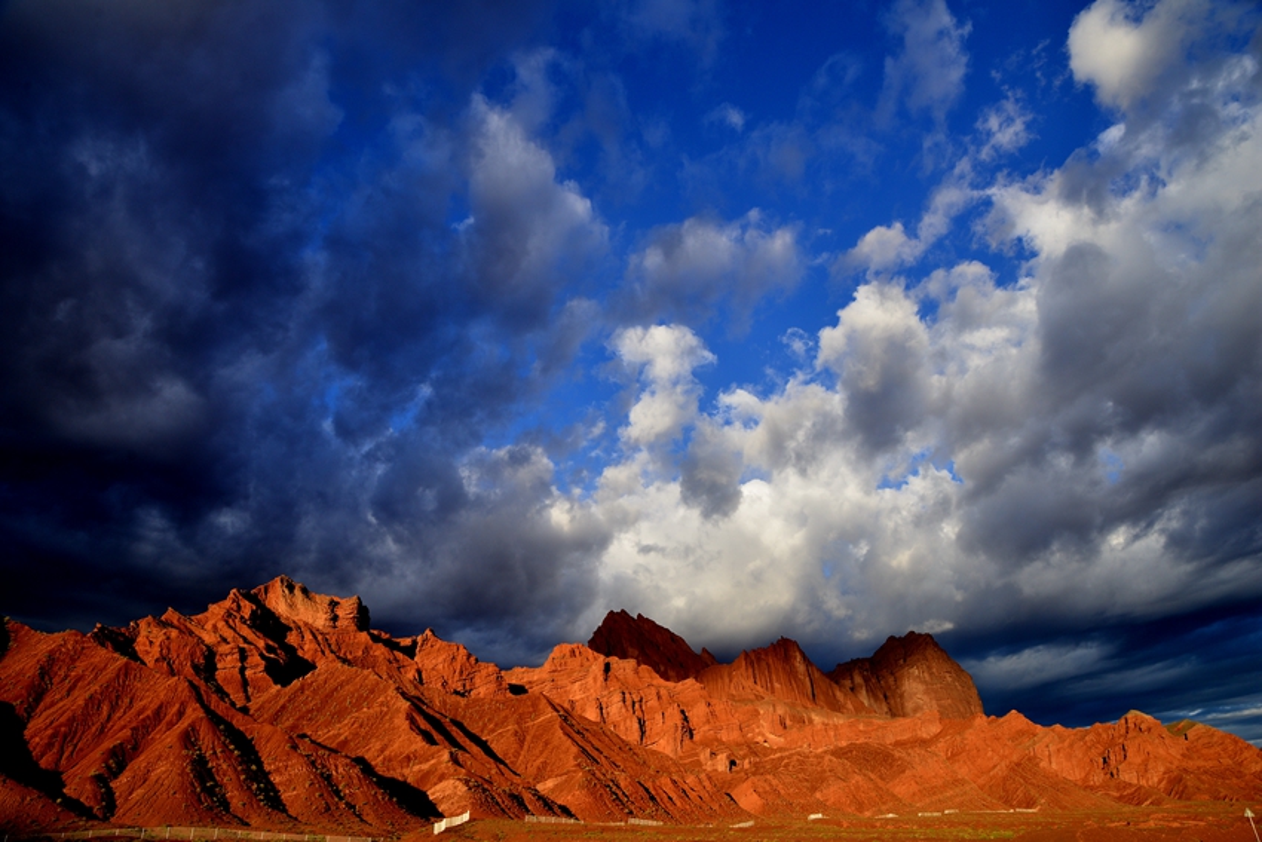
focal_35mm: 24
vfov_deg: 53.2
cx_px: 631
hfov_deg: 73.7
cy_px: 421
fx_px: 841
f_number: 8
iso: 200
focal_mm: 24
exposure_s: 1/250
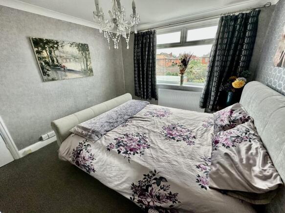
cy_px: 106
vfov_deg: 85.7
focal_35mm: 14
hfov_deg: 102.1
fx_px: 115
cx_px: 142
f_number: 2.2
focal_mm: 2.22
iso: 100
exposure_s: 1/99
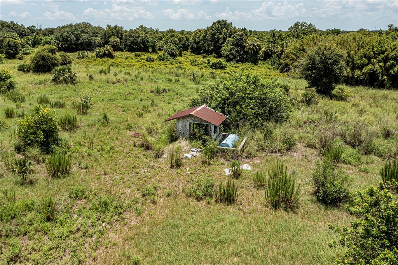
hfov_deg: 65.5
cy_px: 132
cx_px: 199
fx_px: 309
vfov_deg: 46.3
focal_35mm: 28
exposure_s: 1/160
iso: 100
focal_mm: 10.26
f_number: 4.5
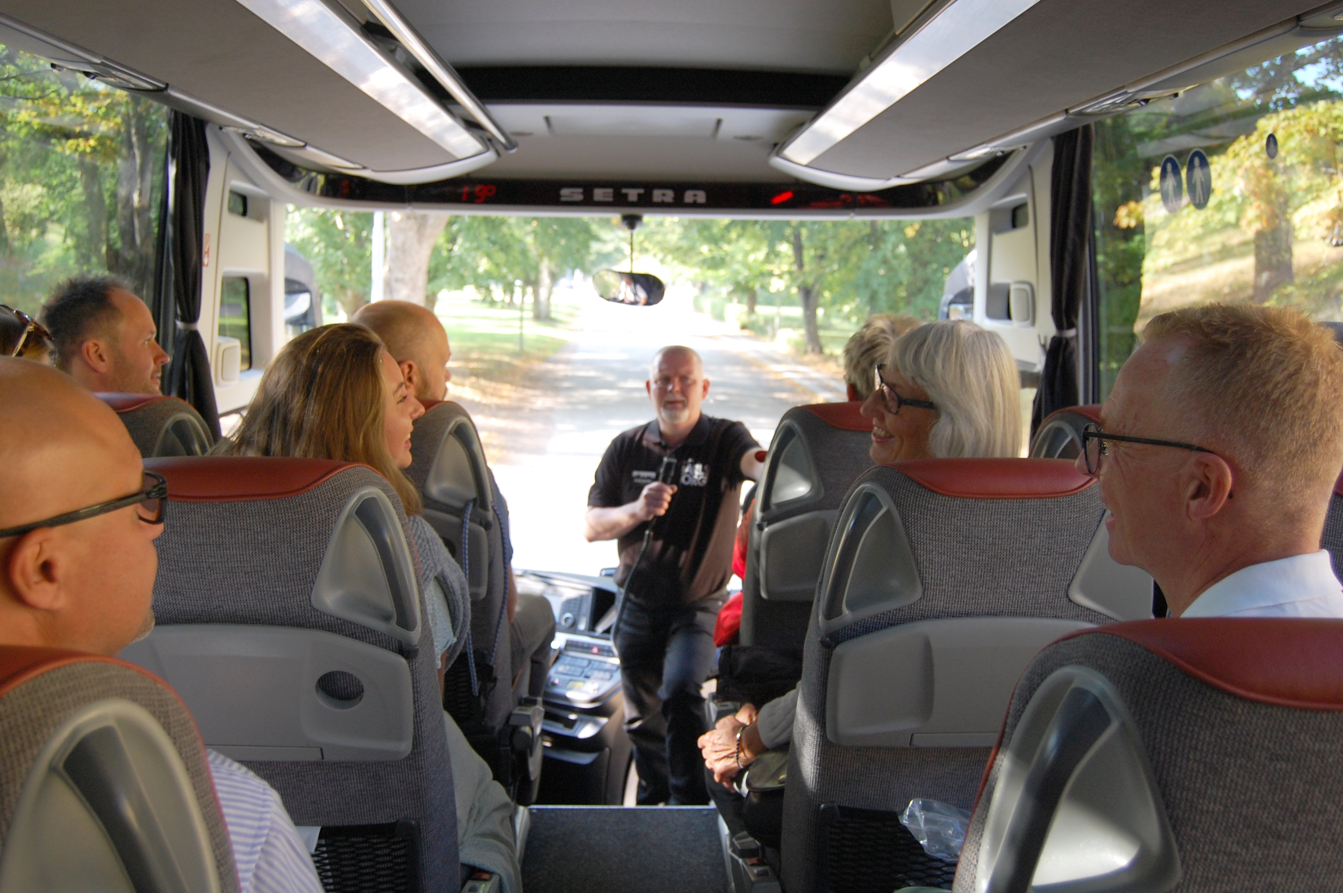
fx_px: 1286
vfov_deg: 38.3
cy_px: 446
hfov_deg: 55.1
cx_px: 672
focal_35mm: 34
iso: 400
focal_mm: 23
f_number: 4
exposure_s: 1/60
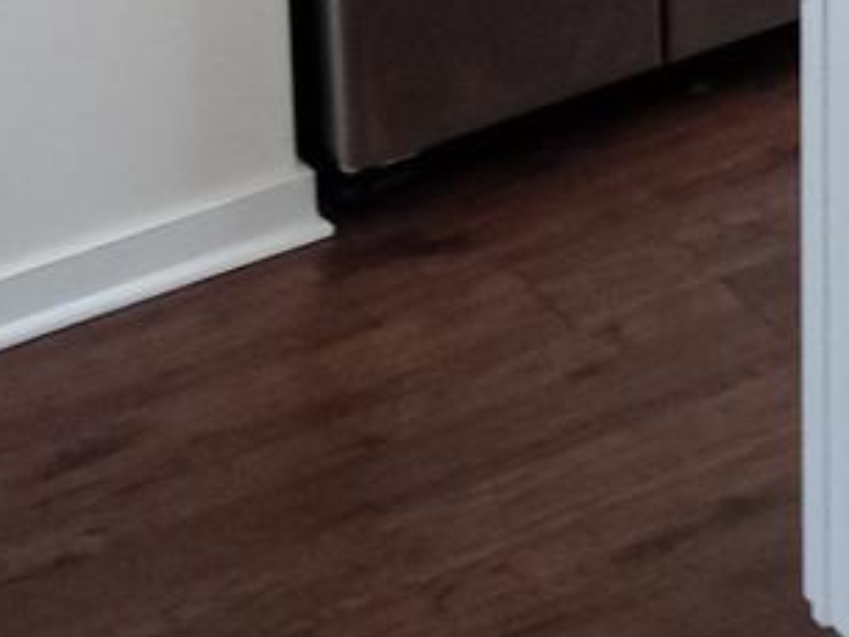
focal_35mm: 188
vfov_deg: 7.5
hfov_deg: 10.4
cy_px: -740
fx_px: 4613
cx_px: 899
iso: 100
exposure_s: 1/40
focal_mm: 3.61
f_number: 1.8
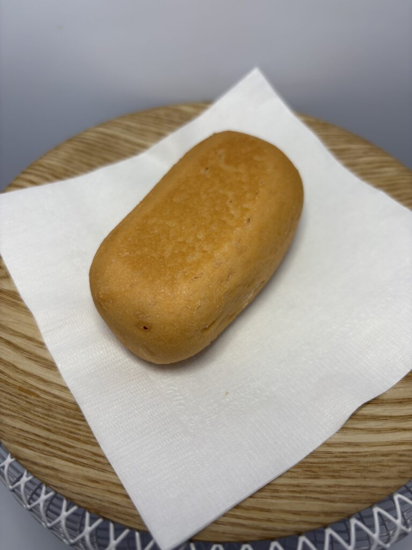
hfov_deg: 53.1
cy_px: 275
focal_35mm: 26
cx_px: 206
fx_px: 413
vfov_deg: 67.3
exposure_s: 1/121
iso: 40
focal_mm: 5.96
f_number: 1.6
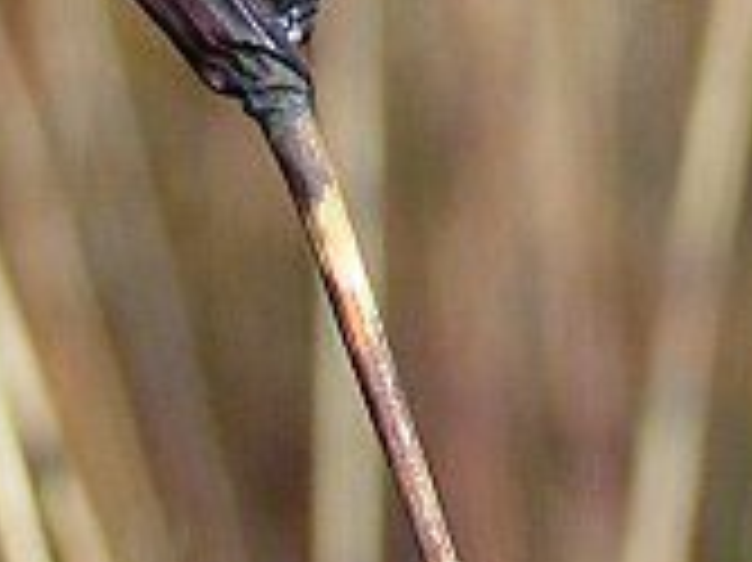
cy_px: -31
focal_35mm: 321
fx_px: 6968
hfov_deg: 6.1
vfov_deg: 4.6
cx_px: 892
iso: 80
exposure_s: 1/80
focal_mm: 11.1
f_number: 3.2
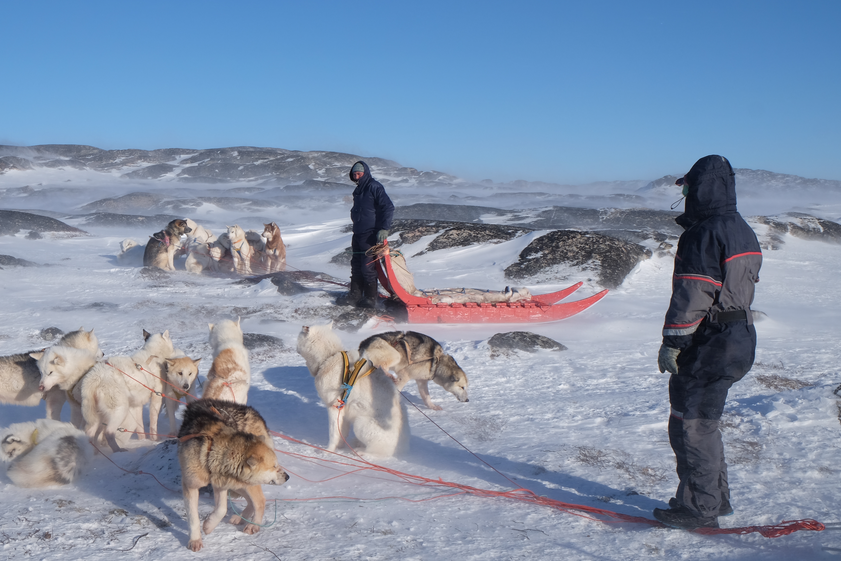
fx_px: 934
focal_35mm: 40
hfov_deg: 48.3
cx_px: 354
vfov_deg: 33.3
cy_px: 226
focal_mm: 21.4
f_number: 11
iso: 200
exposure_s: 1/350
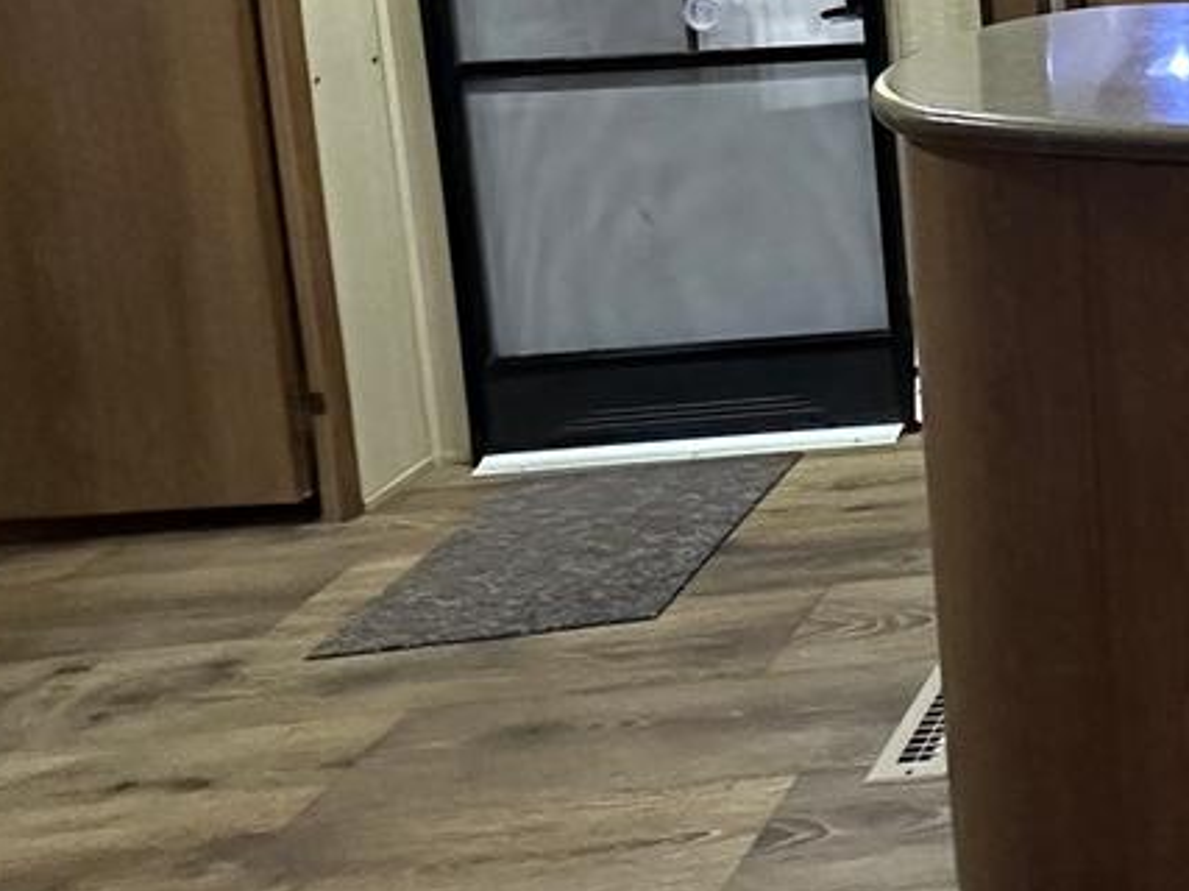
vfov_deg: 29.1
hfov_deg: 30.2
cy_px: -209
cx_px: 1701
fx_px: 1442
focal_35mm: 42
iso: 1000
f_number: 2.2
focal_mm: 2.22
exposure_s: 1/60
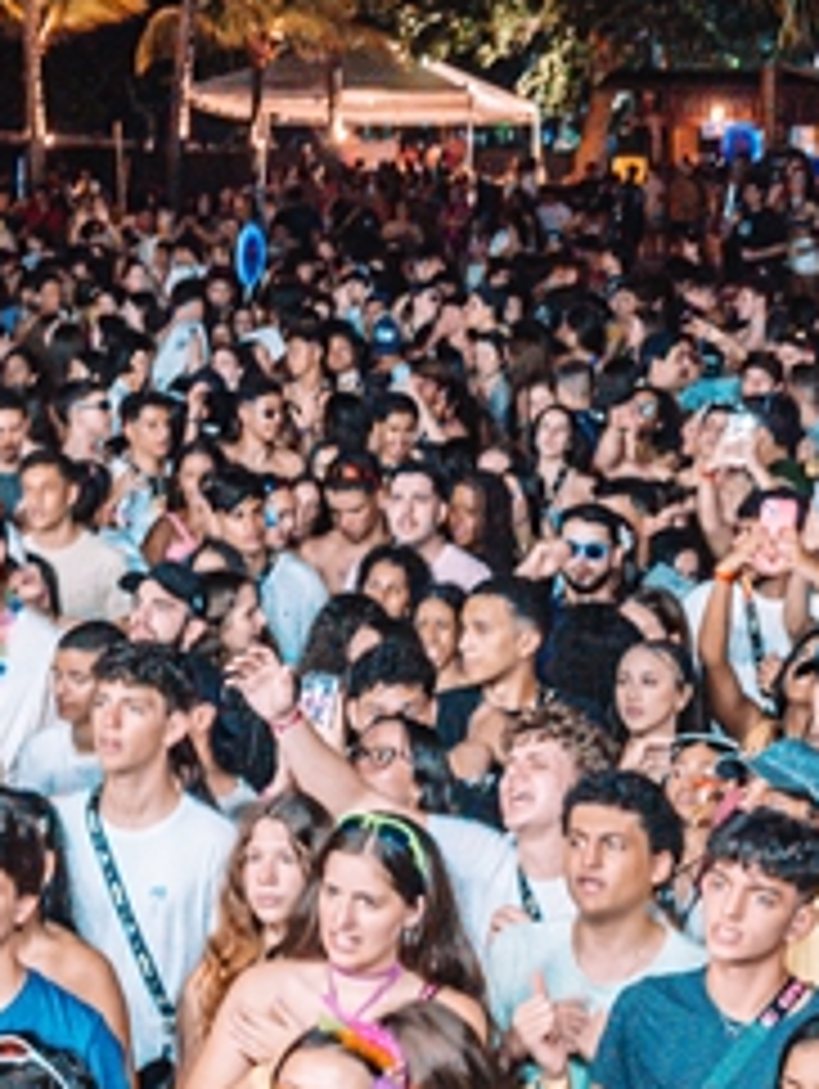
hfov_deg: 13.7
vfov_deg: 18.5
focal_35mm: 106
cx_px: -90
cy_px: 425
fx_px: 3338
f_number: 3.2
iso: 2500
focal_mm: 24
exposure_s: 1/50
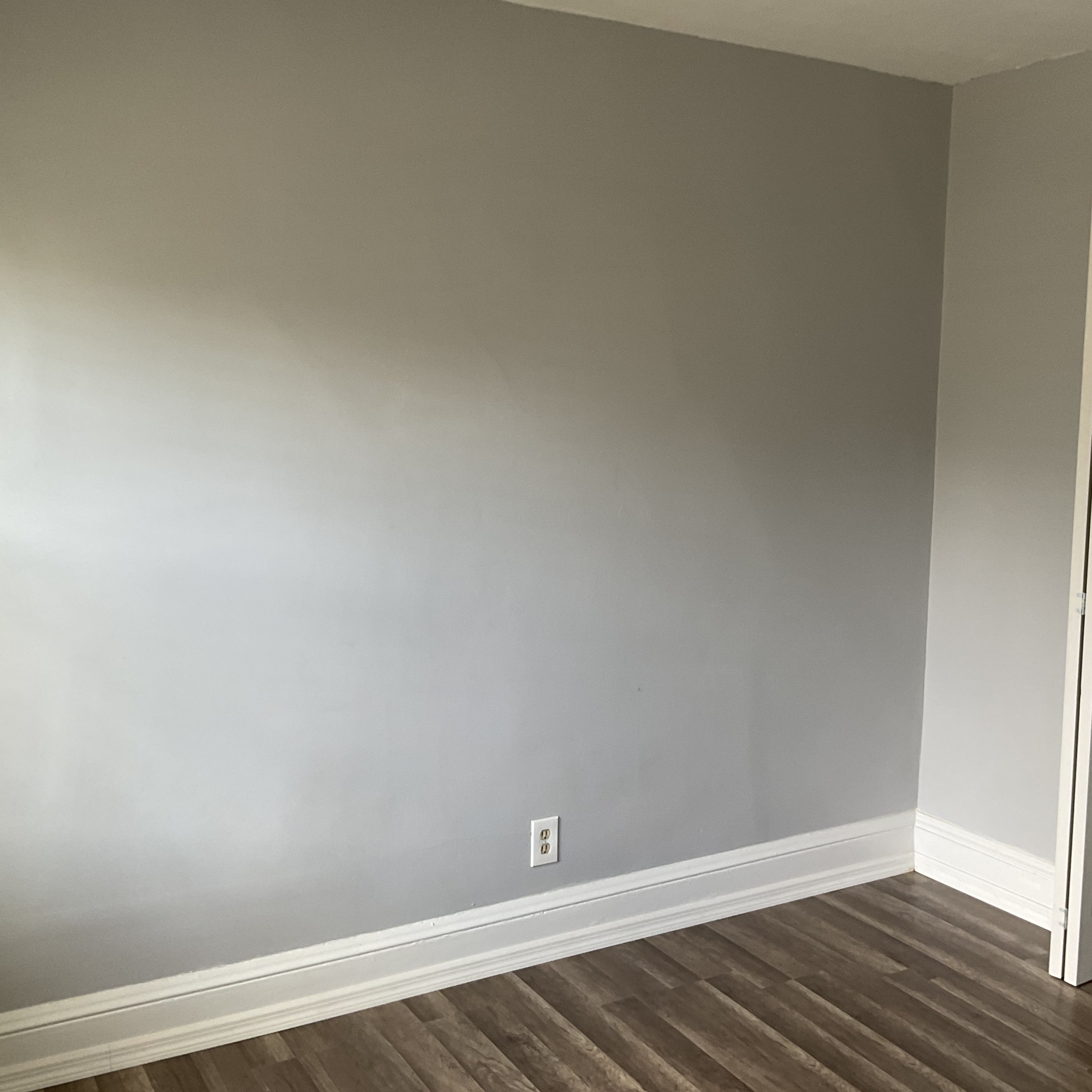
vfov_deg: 47.2
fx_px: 1249
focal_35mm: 35
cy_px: 541
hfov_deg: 47.1
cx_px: 608
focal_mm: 3
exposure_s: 1/60
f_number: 1.8
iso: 40
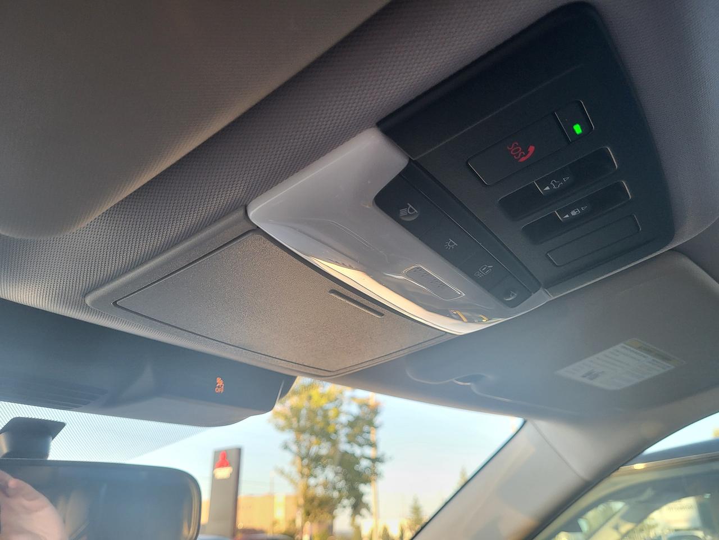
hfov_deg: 67.3
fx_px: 540
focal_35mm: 26
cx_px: 360
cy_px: 270
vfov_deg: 53.1
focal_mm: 5.4
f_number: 1.8
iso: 160
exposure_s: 1/120
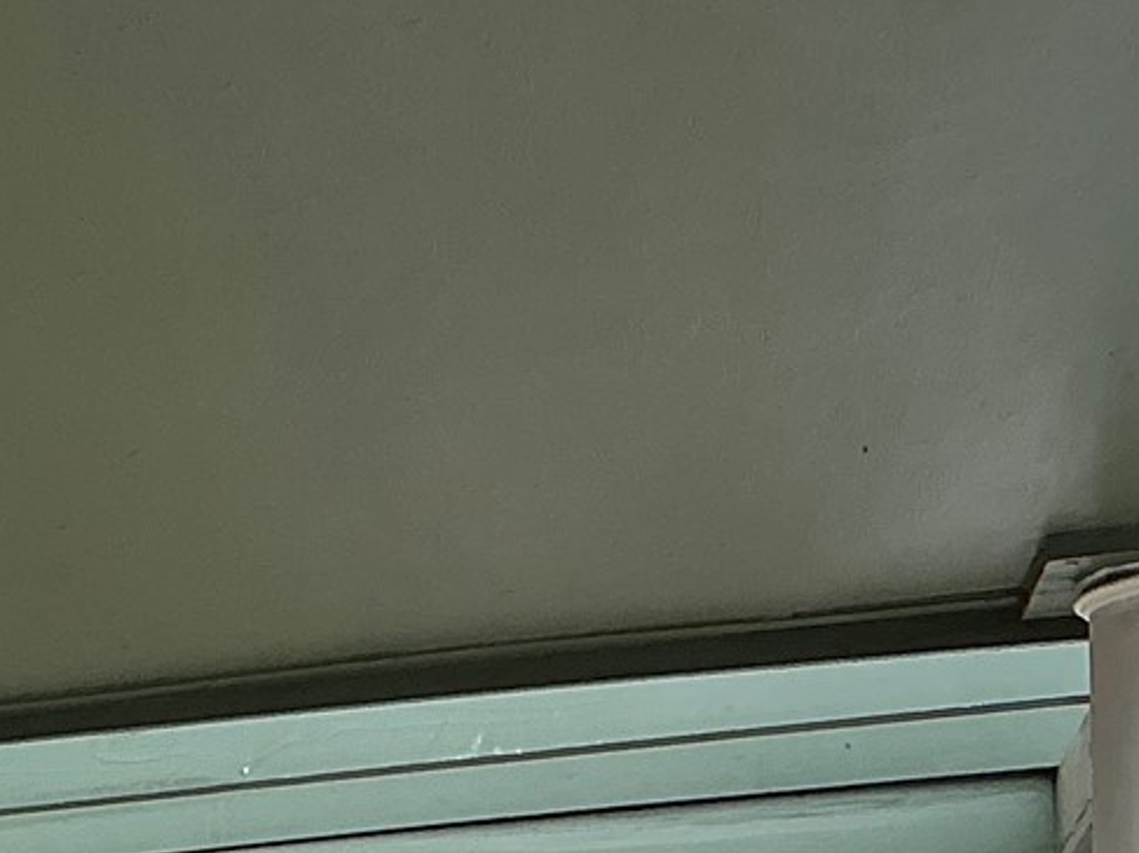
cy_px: 1755
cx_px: -966
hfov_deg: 14.5
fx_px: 3881
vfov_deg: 11.2
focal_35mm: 118
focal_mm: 3
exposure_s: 1/322
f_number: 1.8
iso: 25
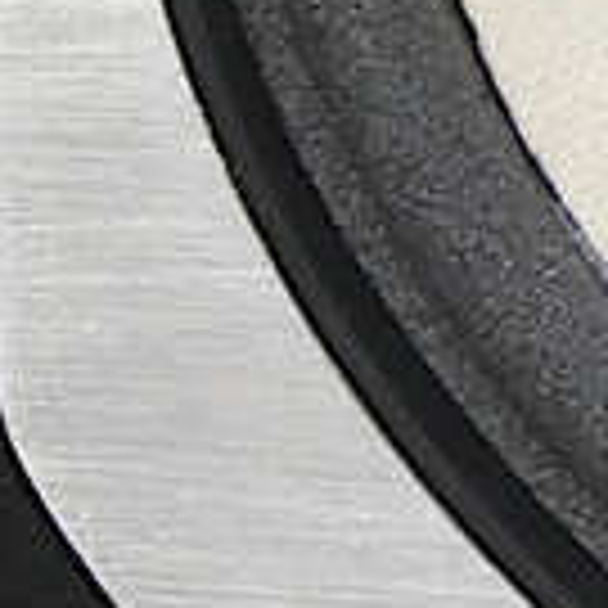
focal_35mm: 946
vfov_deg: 1.9
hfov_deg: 1.8
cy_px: -387
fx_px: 18798
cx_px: 1725
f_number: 5.4
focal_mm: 27.1
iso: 200
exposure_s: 1/6
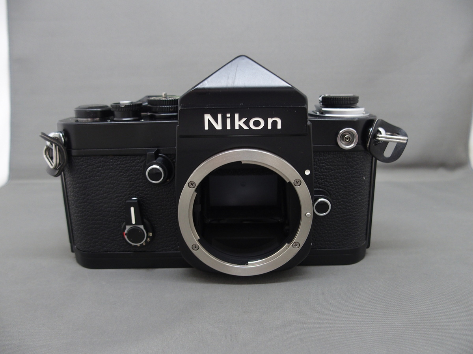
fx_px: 383
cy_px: 177
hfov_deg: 63.4
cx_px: 236
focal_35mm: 28
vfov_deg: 49.7
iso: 200
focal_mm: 6
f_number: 2.8
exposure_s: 1/40
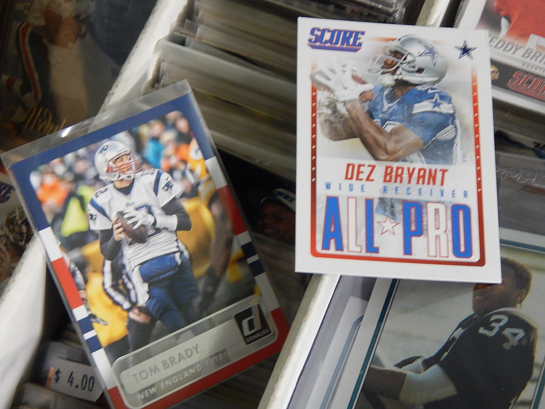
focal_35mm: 85
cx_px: 272
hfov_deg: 23.0
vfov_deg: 17.4
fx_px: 1338
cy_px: 204
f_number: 4.3
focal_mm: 15.3
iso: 500
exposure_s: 1/15
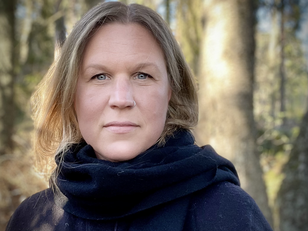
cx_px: 154
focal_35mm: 30
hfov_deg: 60.0
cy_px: 116
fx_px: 267
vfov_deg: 46.8
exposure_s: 1/89
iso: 100
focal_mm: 2.71
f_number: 2.2
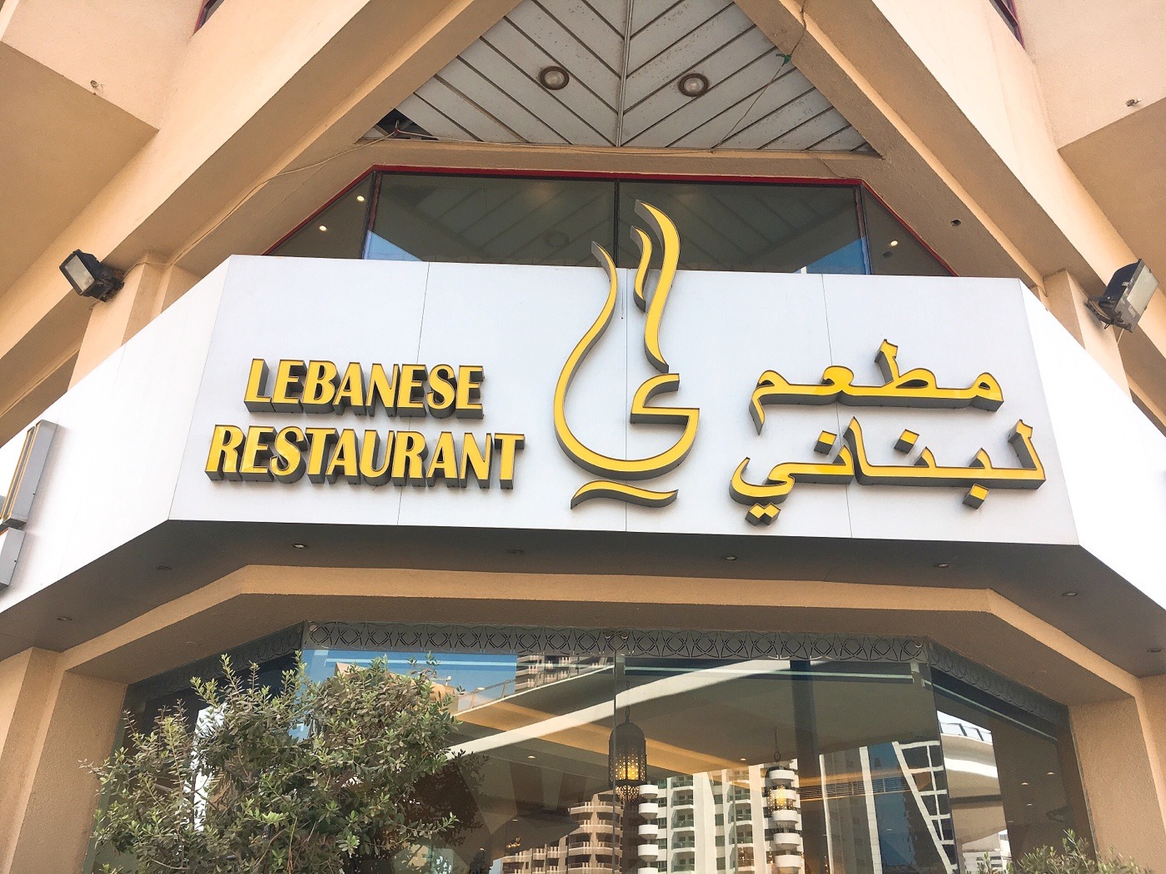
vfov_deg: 48.2
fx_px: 977
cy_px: 437
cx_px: 583
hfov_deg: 61.7
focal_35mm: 29
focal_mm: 4.15
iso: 25
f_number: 2.2
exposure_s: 1/358
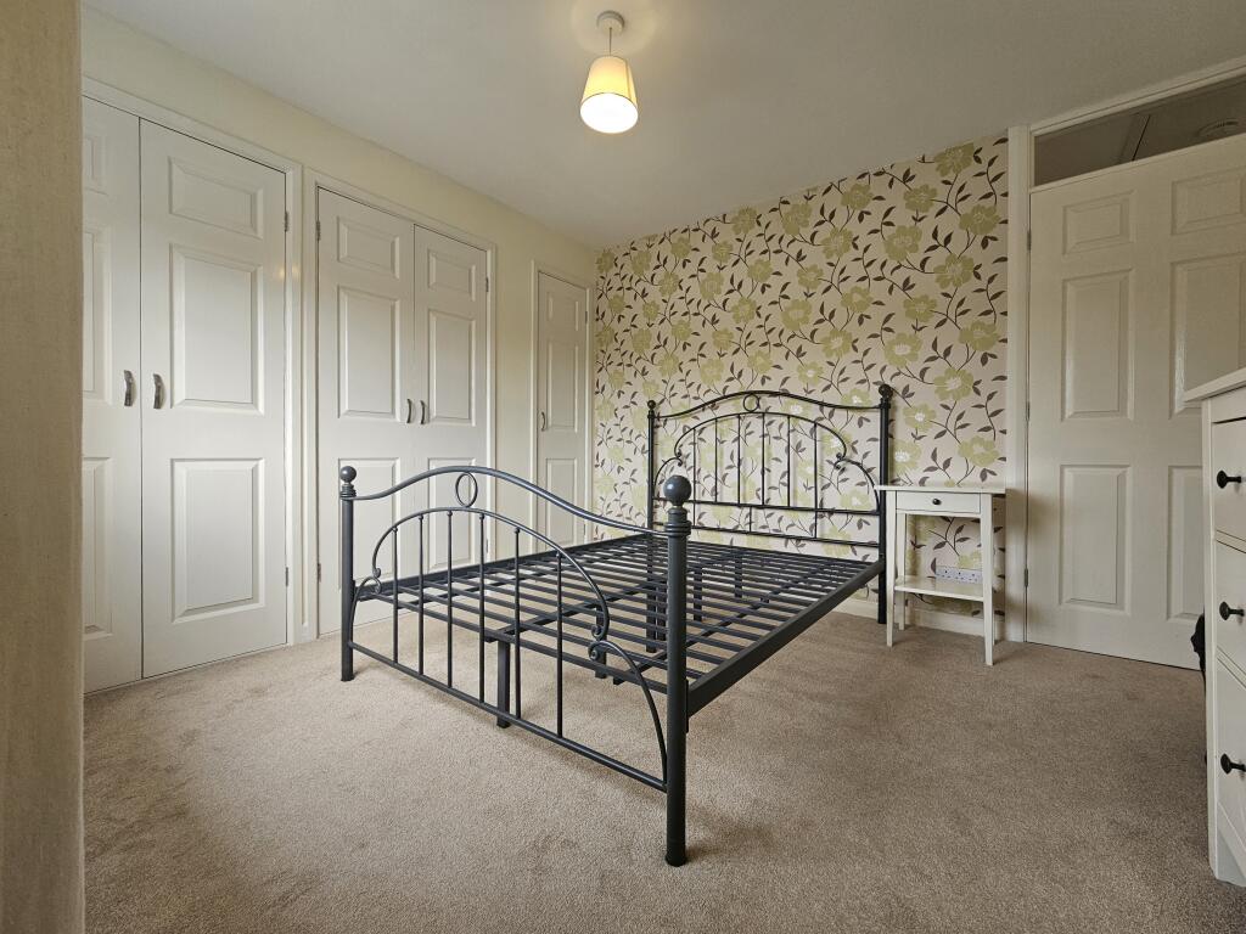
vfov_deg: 89.9
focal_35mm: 13
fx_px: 468
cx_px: 623
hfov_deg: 106.2
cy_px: 467
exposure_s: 1/50
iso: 50
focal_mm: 2.2
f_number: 2.2
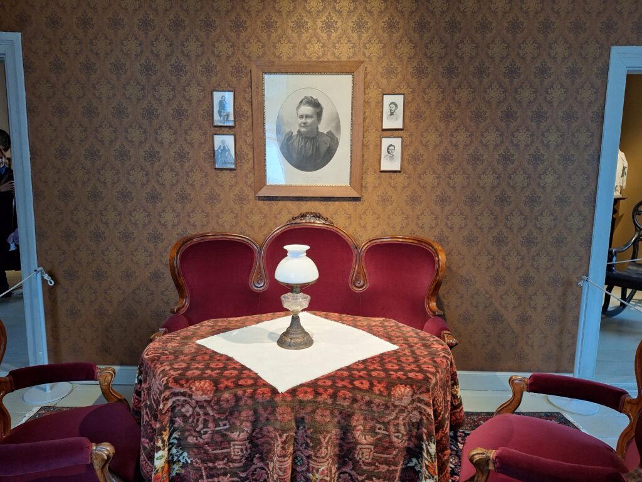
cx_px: 321
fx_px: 427
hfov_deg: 73.9
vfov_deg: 58.9
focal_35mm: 23
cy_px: 241
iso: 250
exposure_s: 1/50
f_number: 1.8
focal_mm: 5.54
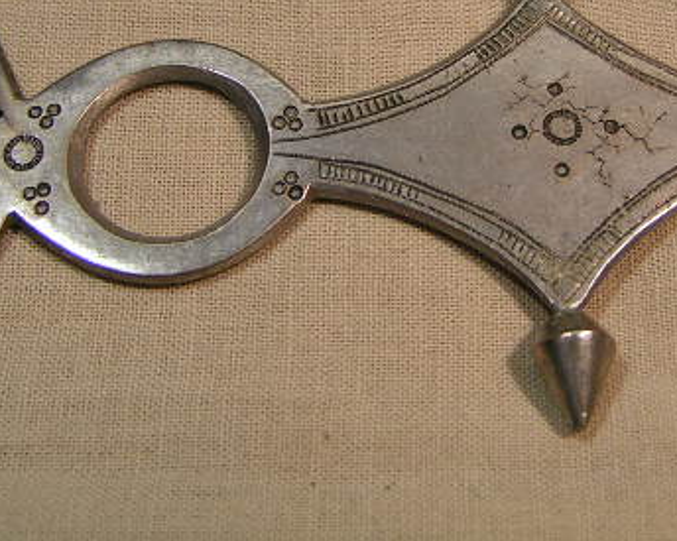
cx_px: 403
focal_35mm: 69
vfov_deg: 21.9
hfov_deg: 27.5
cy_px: 106
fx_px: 1382
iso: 50
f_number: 3.5
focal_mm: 5.8
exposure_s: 1/60
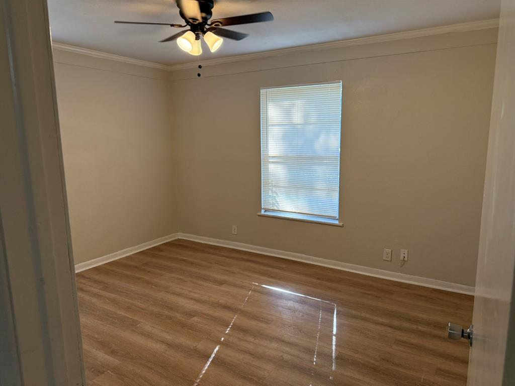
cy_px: 193
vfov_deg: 56.8
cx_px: 258
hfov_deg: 71.6
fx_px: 357
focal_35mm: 24
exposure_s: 1/230
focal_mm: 6.76
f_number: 1.78
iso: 200
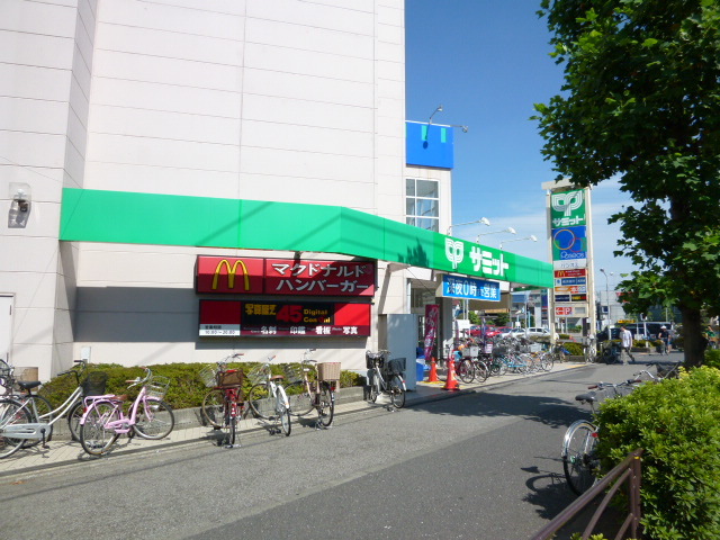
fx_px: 499
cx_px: 360
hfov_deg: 71.6
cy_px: 270
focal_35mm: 24
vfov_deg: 56.8
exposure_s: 1/1300
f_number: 3.5
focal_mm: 4.3
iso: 100
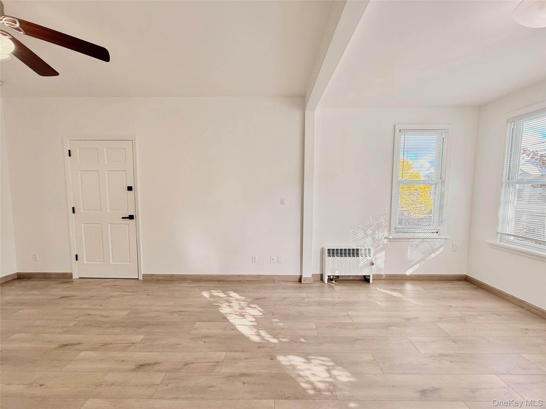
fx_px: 221
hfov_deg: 102.1
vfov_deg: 85.7
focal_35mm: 14
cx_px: 273
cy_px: 204
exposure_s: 1/120
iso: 80
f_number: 2.2
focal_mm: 2.22
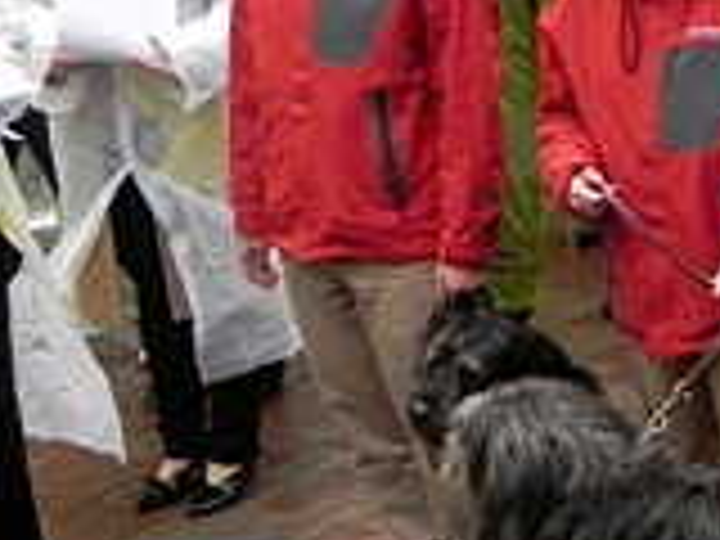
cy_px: 360
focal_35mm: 109
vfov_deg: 13.6
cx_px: 1058
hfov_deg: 16.5
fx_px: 2267
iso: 160
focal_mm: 5.2
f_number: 3.2
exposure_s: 1/80.3
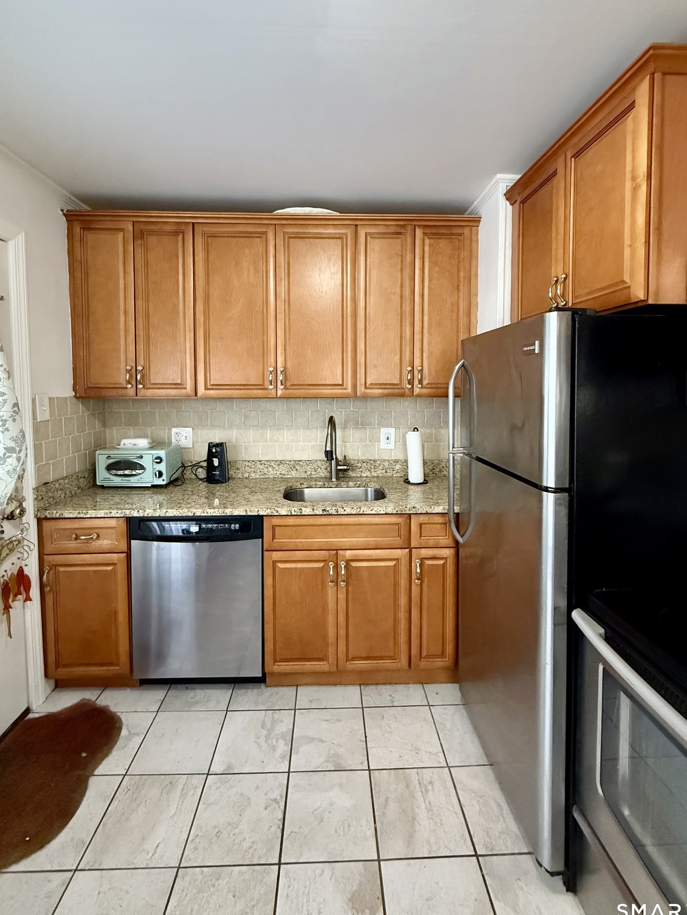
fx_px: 423
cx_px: 345
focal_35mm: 16
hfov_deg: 78.1
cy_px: 405
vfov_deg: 94.1
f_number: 2.2
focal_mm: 2.22
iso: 1000
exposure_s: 1/60
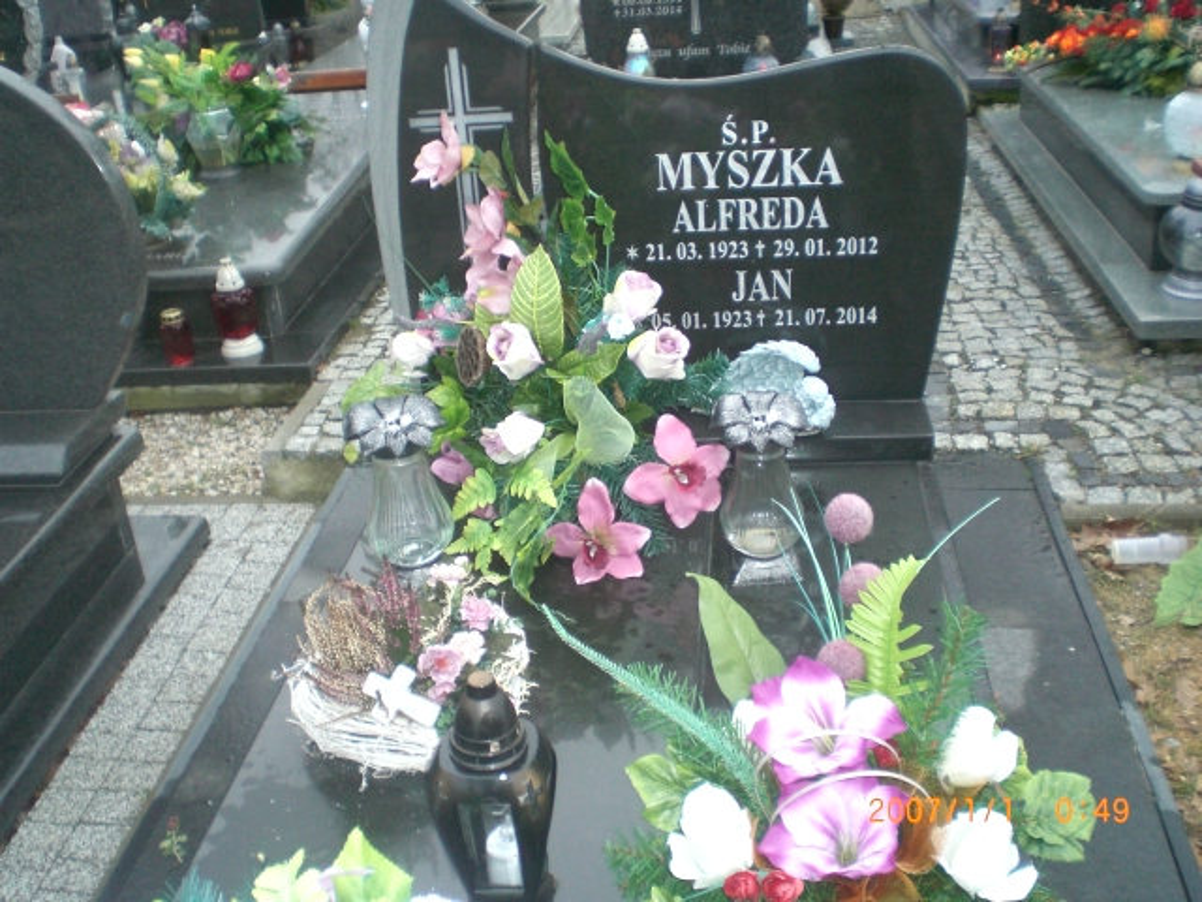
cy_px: 451
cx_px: 601
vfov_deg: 37.7
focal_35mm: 38
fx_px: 1320
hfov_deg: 49.0
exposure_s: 1/100
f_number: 3.1
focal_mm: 6.3
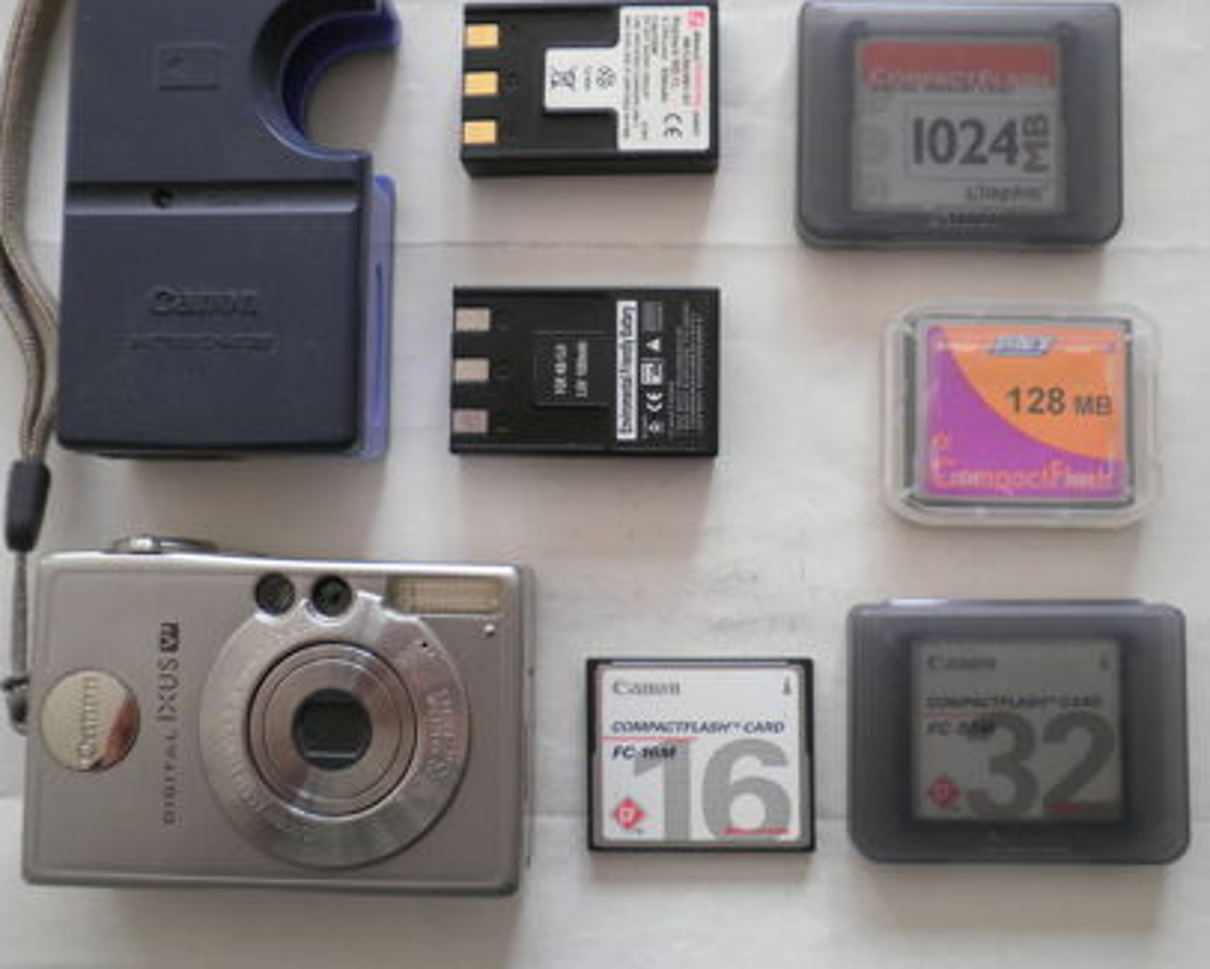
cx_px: 614
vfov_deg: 48.5
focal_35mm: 30
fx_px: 1075
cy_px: 438
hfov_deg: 58.8
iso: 64
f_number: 2.6
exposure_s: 1/40
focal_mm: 4.7
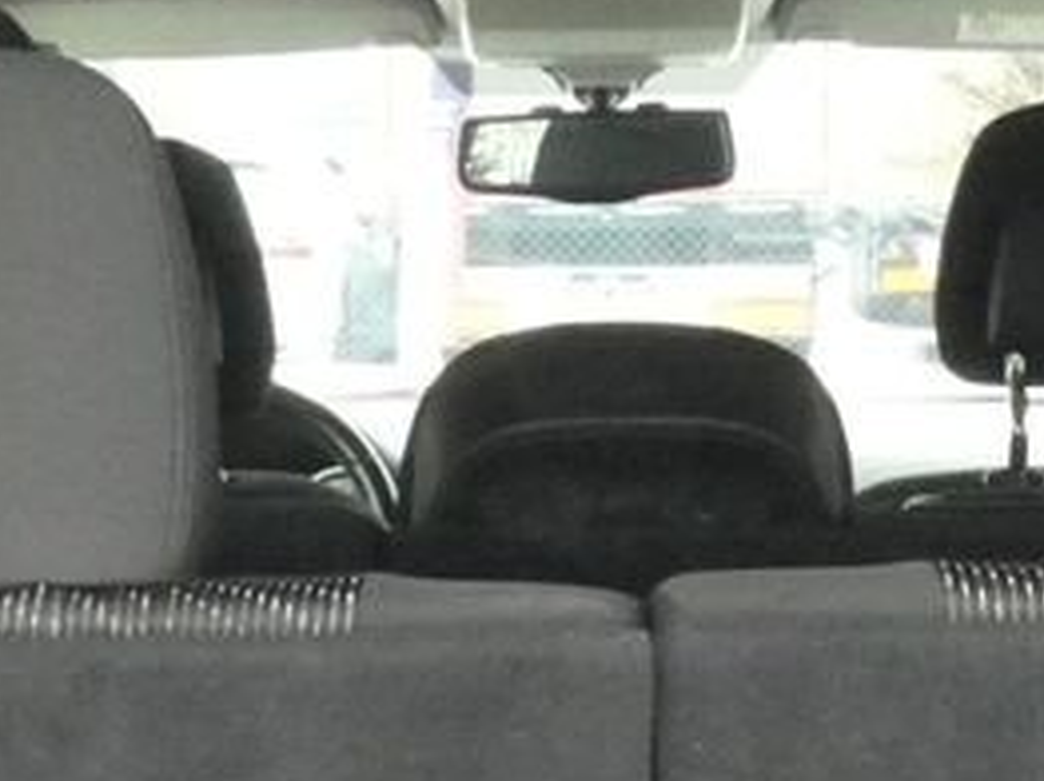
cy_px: 1247
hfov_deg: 14.4
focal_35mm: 137
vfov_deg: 10.4
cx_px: 542
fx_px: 4128
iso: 1600
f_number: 5.6
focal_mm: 6.2
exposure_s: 1/80
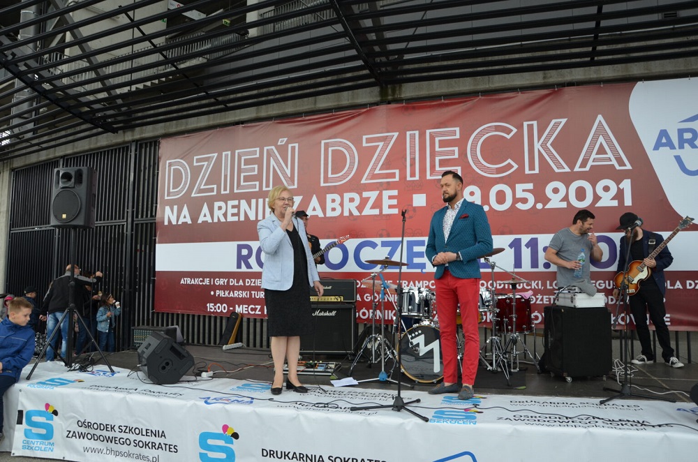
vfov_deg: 47.7
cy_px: 231
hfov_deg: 67.5
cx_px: 349
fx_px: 522
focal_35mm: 27
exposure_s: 1/125
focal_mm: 18
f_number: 5.6
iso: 250
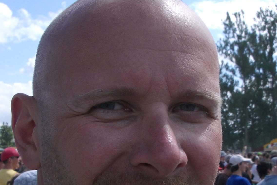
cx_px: 172
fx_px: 569
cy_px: 147
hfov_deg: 27.3
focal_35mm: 74
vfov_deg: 18.3
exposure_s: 1/500
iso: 50
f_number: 4.3
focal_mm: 5.8
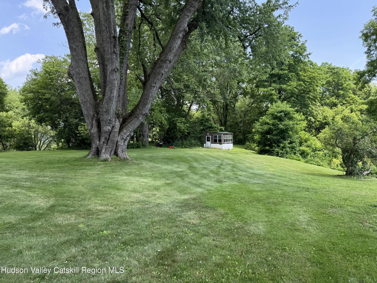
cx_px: 188
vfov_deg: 56.8
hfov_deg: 71.6
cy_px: 142
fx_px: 261
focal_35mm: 24
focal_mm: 6.76
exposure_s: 1/558
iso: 80
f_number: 1.78
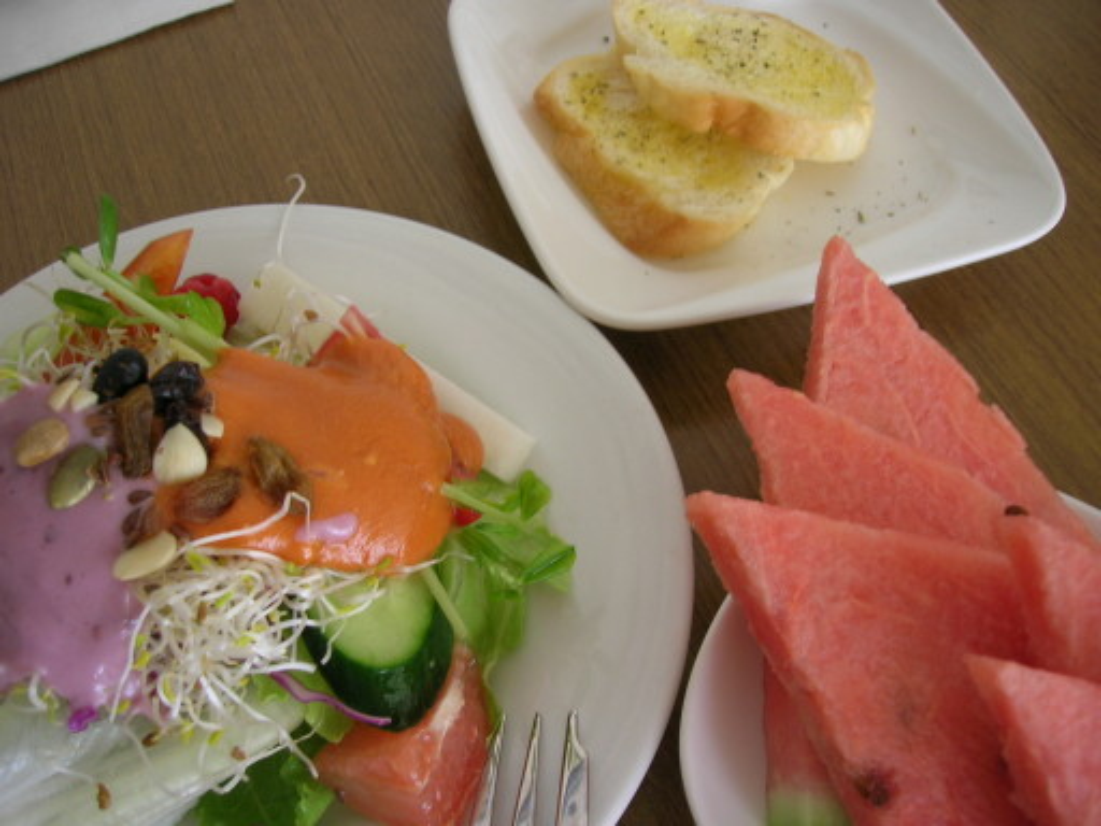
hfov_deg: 54.0
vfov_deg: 41.8
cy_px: 413
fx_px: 1081
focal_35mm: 34
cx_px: 550
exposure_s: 1/10.8
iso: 50
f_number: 2.9
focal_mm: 5.7
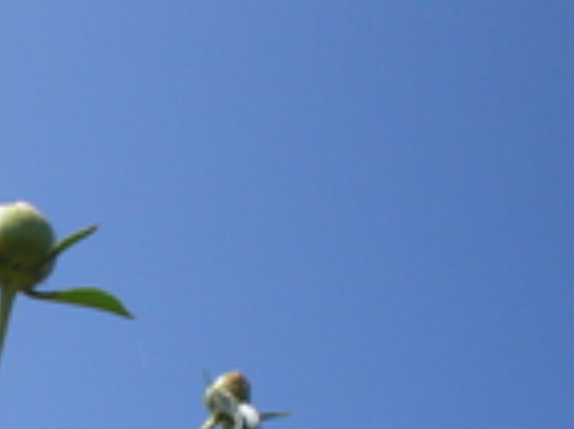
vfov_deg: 12.0
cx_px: -170
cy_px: 631
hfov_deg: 15.9
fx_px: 1953
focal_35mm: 118
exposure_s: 1/400
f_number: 5.6
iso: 64
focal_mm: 6.3
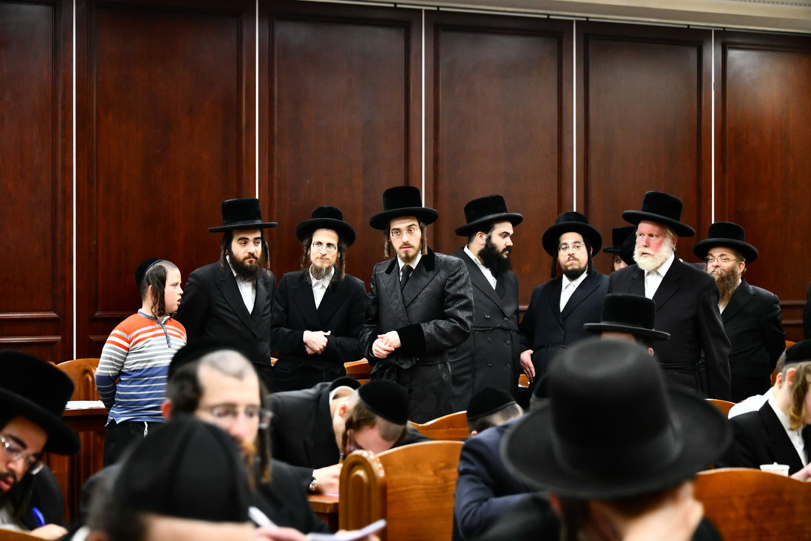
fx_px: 2252
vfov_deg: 13.7
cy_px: 270
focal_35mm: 100
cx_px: 406
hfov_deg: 20.4
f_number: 5.6
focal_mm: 100
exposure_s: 1/160
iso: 3200
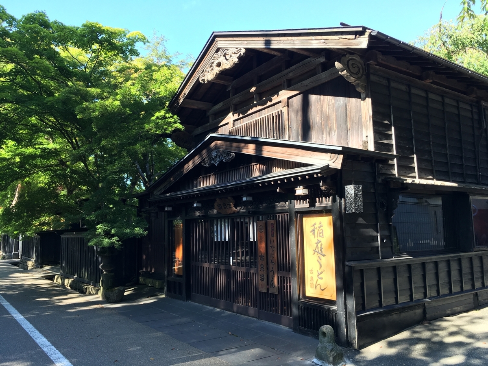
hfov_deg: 61.7
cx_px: 244
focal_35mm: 29
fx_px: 409
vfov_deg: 48.2
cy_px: 183
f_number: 2.2
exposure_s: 1/120
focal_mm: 4.15
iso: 25
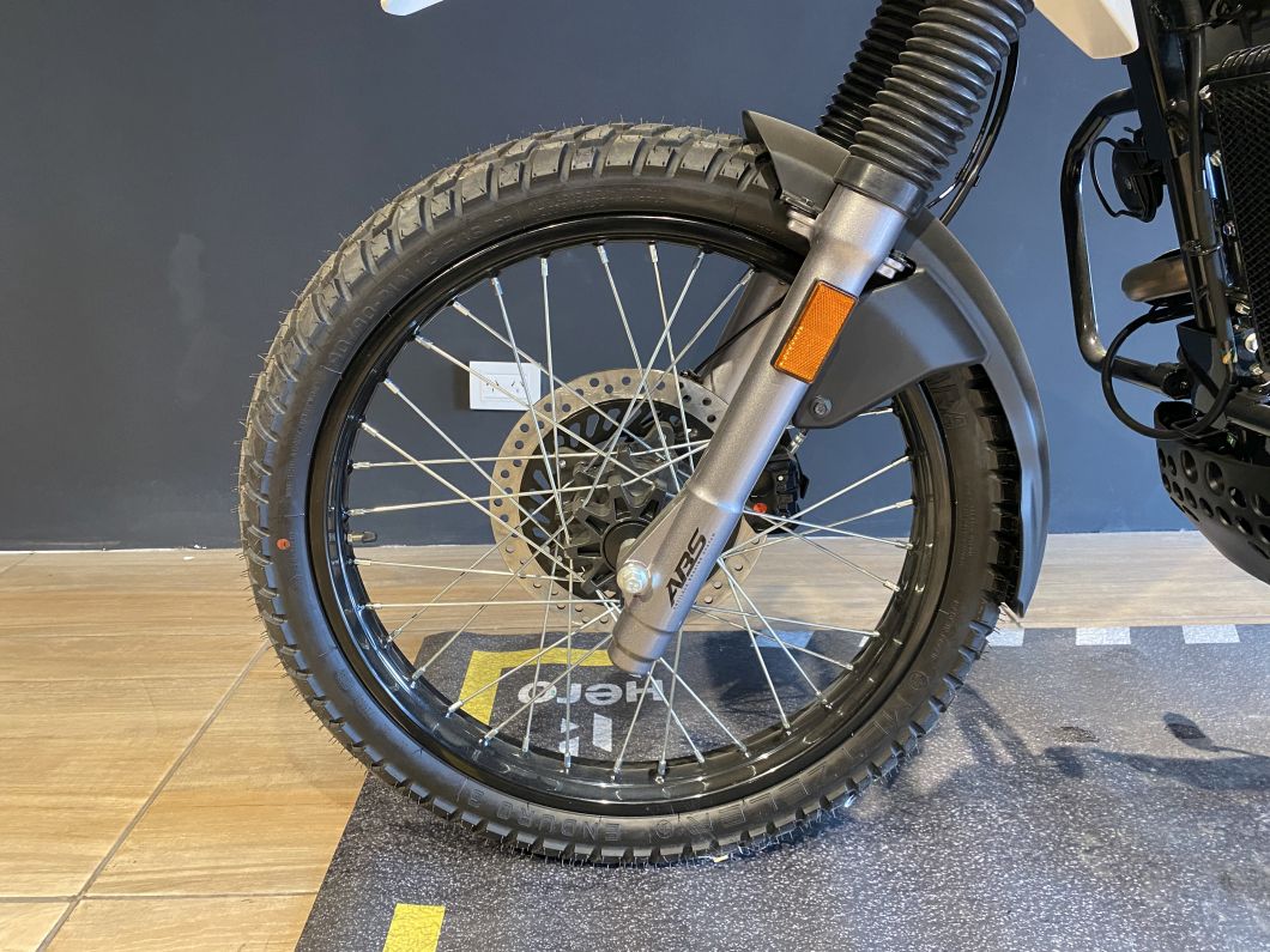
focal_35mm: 26
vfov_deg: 53.1
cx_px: 635
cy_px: 476
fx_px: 954
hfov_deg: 67.3
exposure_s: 1/50
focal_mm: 4.25
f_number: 1.8
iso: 320
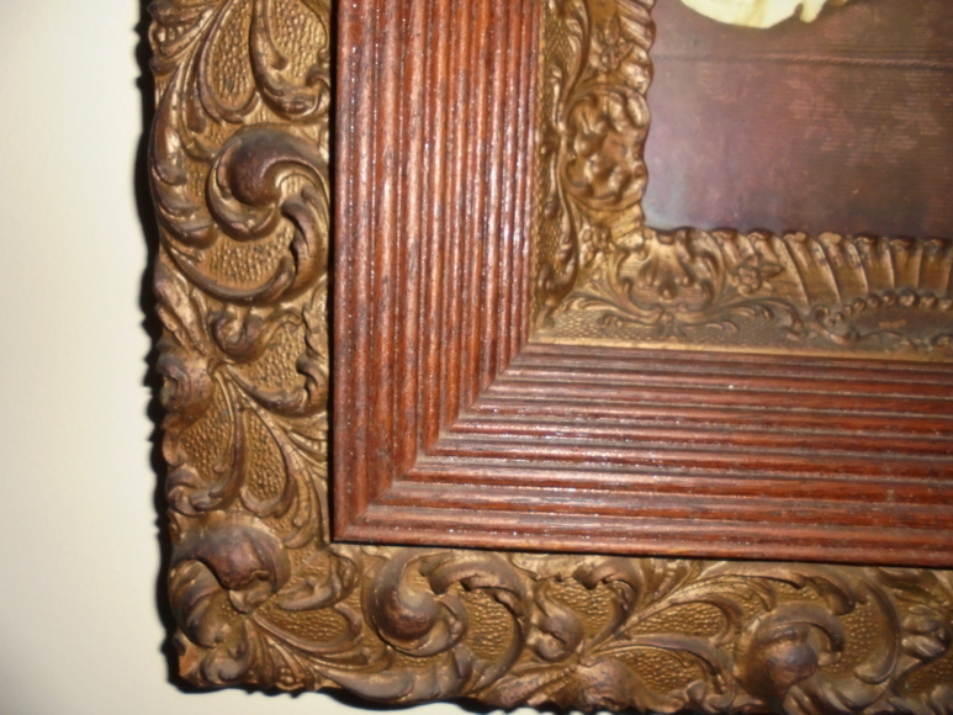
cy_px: 358
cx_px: 476
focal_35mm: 26
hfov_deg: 67.3
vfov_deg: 53.1
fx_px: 716
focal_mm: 4.6
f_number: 11.5
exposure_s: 1/30
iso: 400
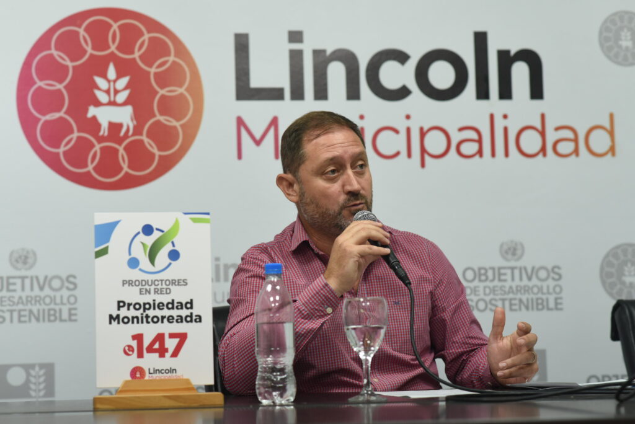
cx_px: 318
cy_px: 212
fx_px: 1500
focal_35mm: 85
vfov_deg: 16.1
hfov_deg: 23.9
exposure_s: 1/250
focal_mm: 85
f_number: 4
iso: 1600
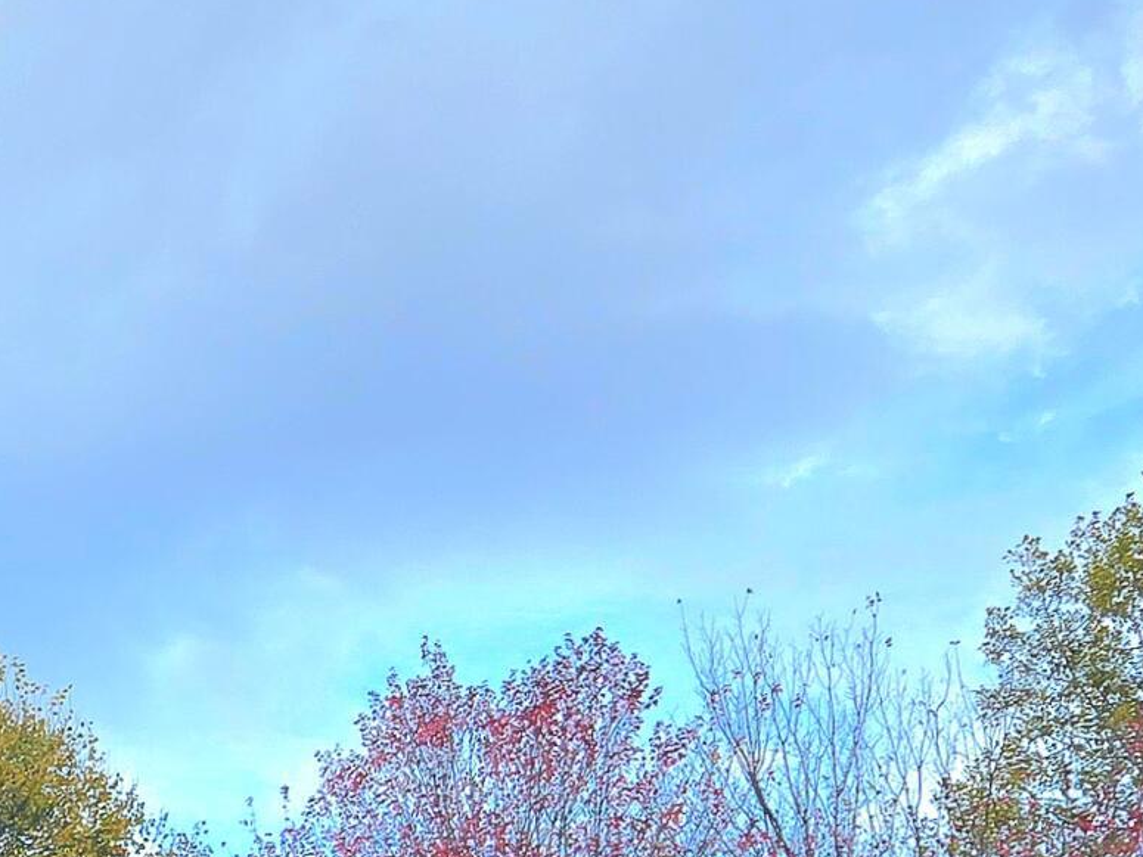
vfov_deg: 15.3
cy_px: 1297
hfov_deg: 19.9
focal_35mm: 89
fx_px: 2938
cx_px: -413
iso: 25
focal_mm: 5.4
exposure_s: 1/3333
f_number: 1.8
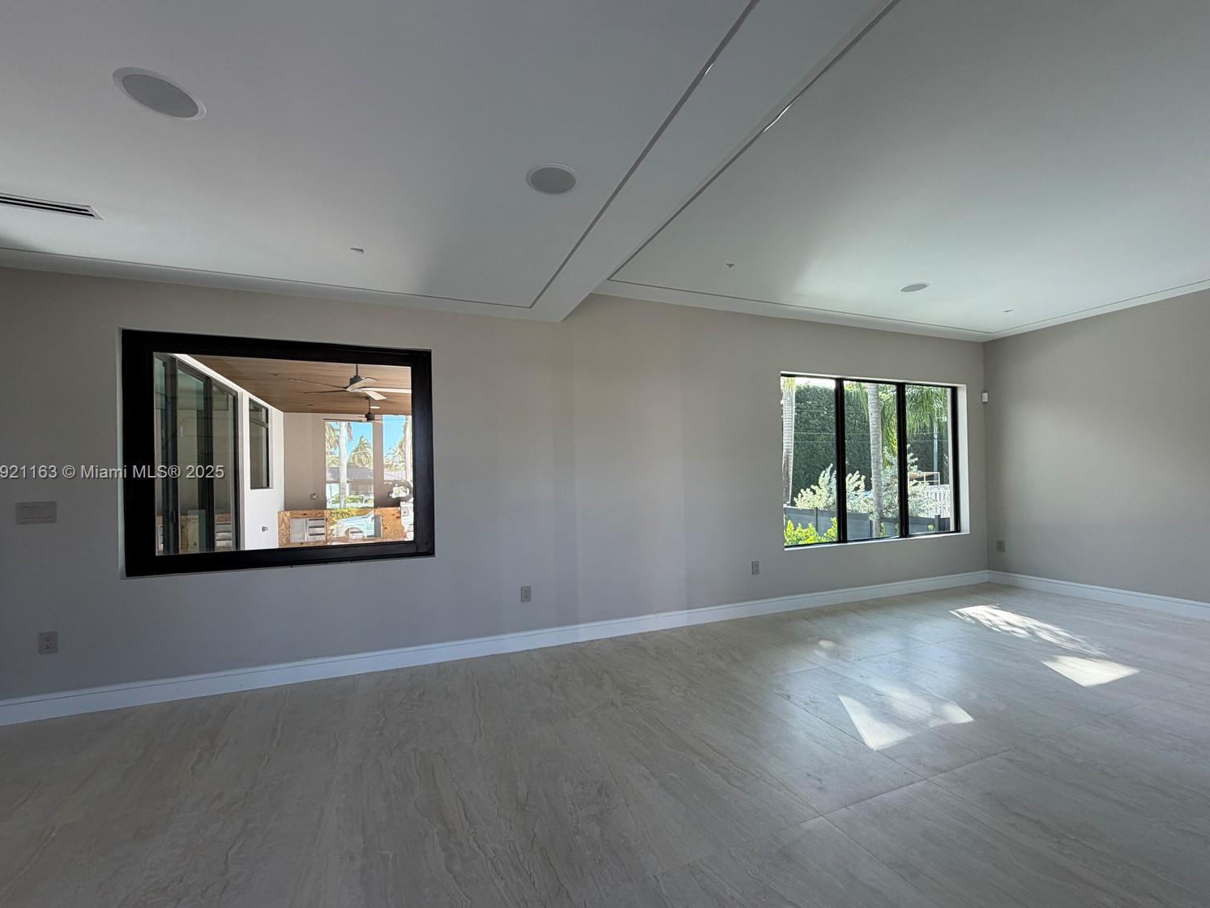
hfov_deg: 98.2
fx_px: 524
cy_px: 473
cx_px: 614
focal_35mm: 15
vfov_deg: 81.7
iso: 64
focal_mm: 2.22
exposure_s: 1/121
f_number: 2.2
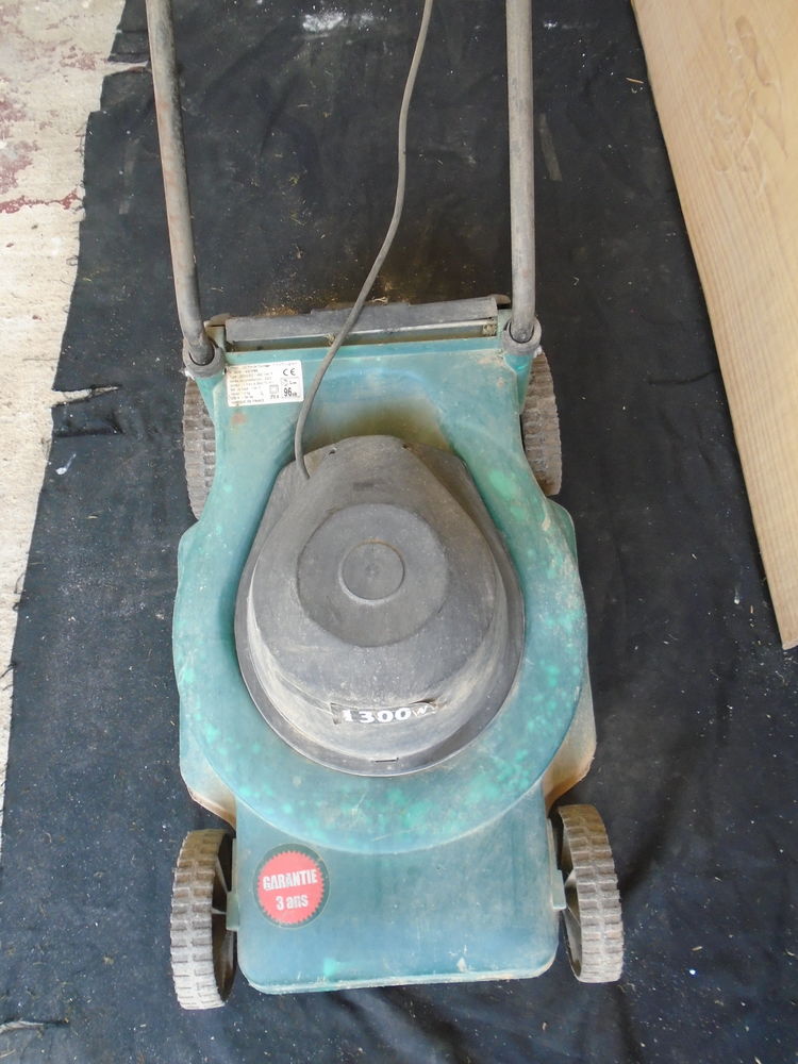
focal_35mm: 26
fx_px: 799
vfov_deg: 67.3
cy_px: 532
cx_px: 399
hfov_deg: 53.1
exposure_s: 1/50
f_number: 3.2
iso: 250
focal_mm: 4.6
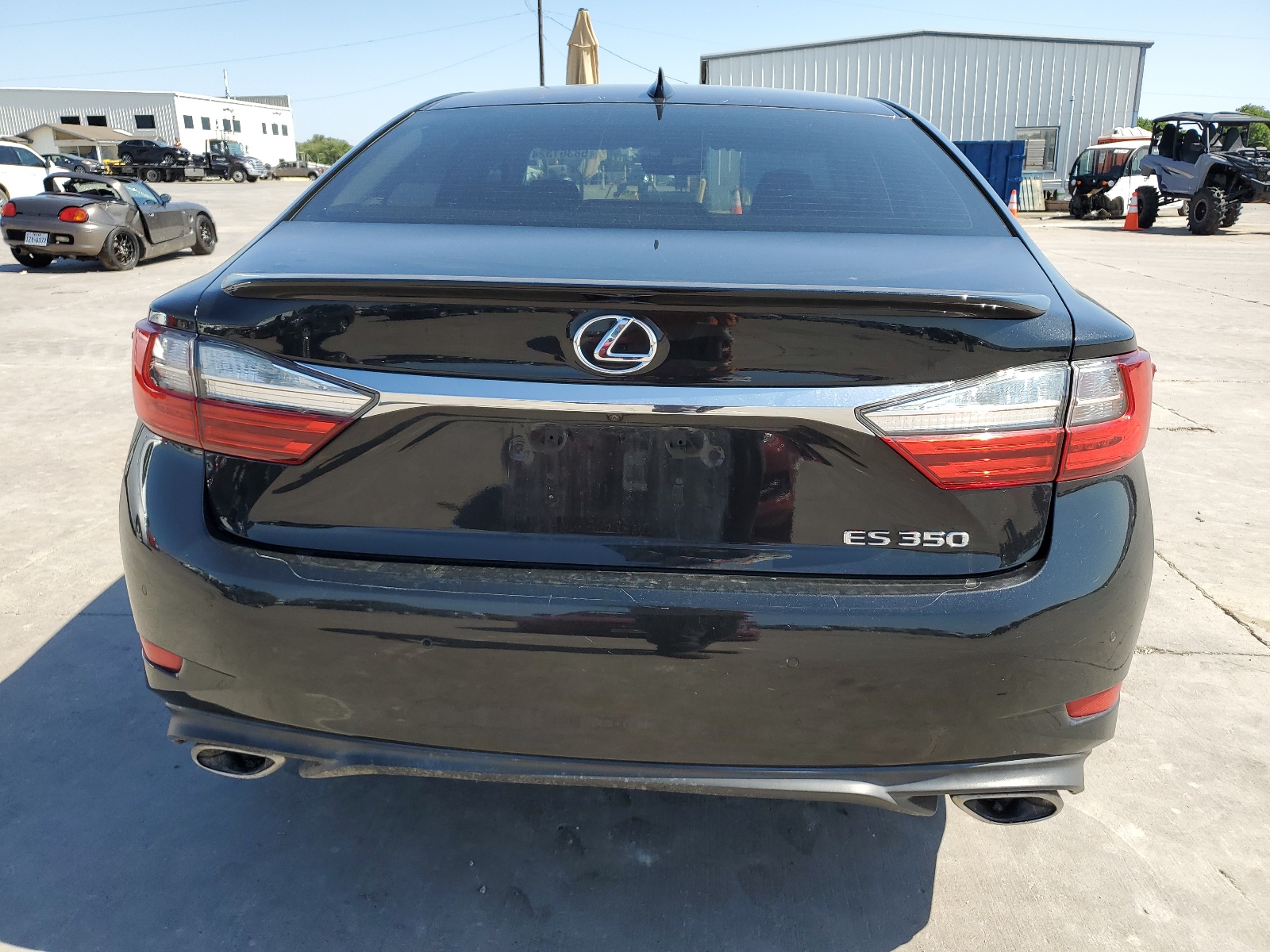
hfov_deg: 67.3
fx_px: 954
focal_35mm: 26
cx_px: 635
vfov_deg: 53.1
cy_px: 476
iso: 50
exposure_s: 1/1667
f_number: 1.5
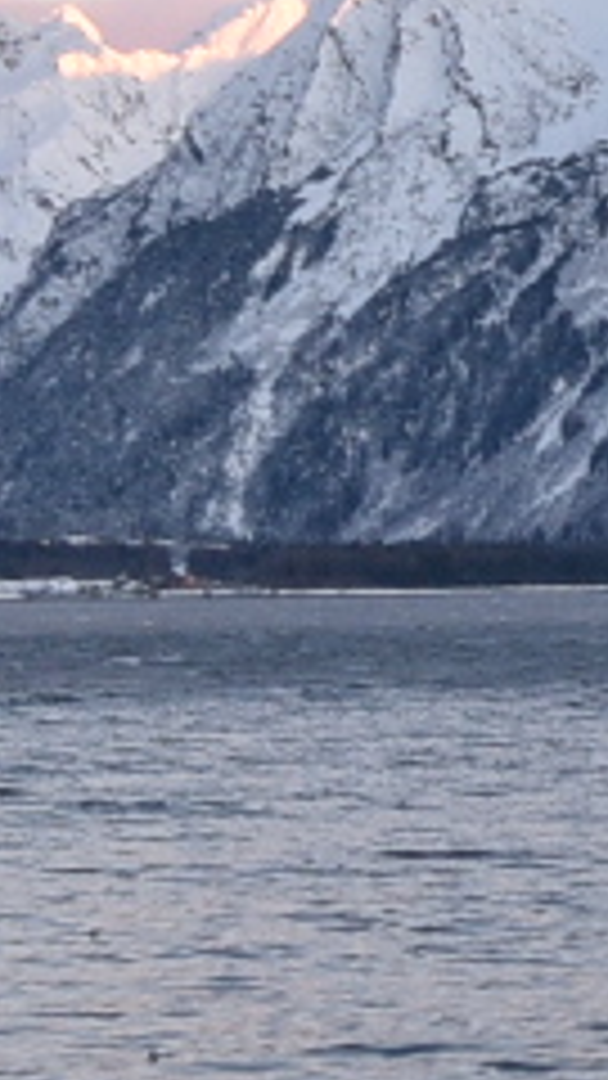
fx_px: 6076
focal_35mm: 212
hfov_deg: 5.6
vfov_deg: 10.2
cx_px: 1338
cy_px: 580
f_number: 6.3
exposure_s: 1/160
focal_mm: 20
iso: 400
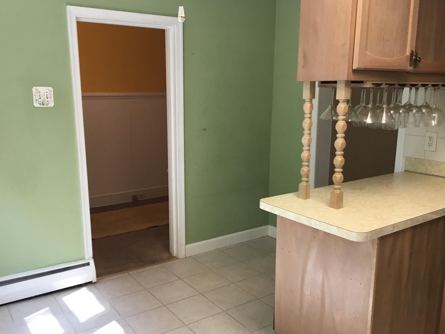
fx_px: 411
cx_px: 217
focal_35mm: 32
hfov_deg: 56.8
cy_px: 176
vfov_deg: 44.1
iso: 40
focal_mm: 4.15
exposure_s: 1/30
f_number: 2.2
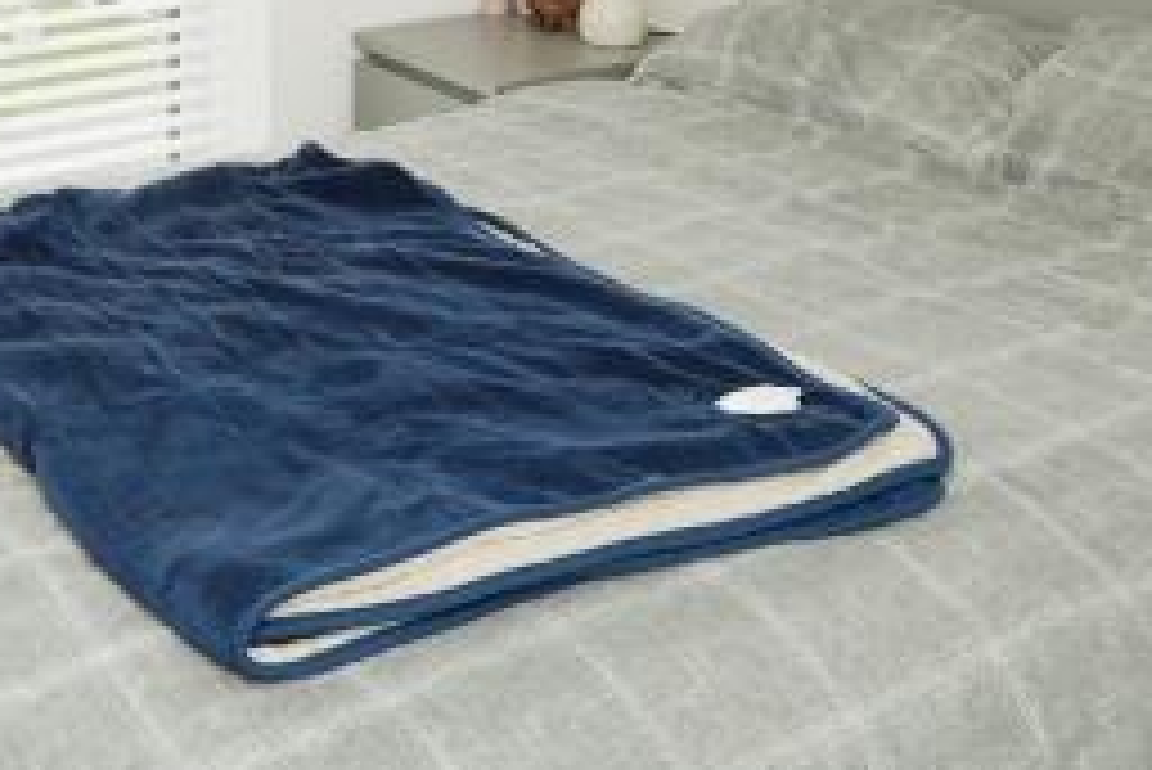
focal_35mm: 56
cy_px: -362
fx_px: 1793
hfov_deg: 34.4
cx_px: 216
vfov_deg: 20.8
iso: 400
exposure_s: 1/200
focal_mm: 14
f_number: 6.3
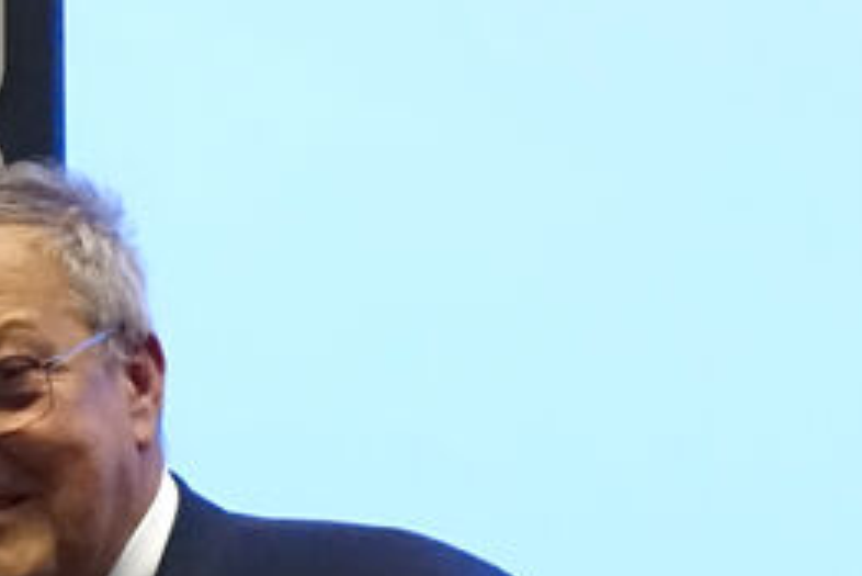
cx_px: -510
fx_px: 2635
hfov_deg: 16.6
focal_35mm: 110
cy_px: 935
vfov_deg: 11.8
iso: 4000
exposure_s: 1/100
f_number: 2.8
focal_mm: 8.81
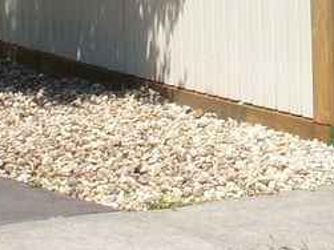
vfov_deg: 7.7
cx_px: 342
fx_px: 1755
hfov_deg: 10.8
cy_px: -297
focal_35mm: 182
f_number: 6.6
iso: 100
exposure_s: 1/320
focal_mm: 6.3
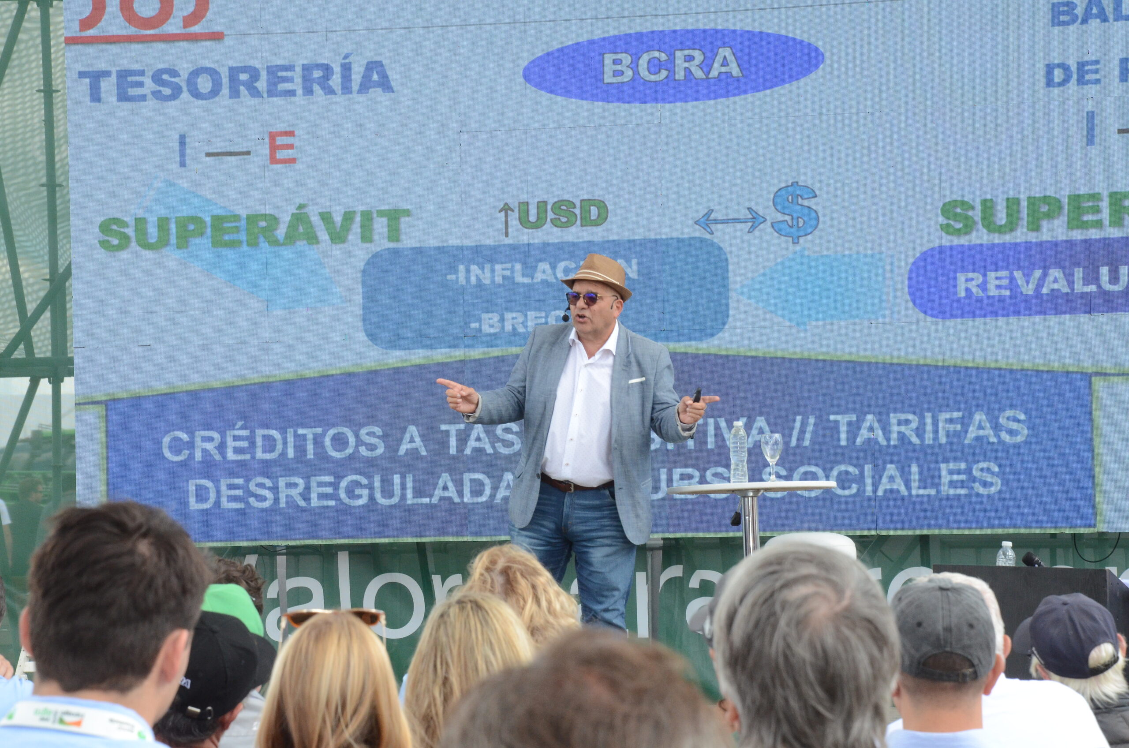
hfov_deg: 18.2
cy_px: 374
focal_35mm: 112
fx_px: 3521
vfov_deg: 12.1
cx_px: 564
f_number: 13
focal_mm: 75
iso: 1250
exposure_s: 1/250
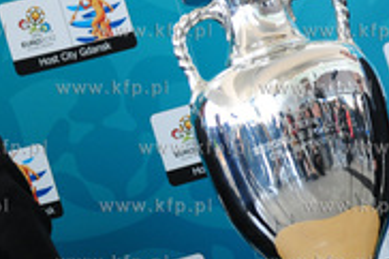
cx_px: 66
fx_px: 2494
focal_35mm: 231
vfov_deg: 5.9
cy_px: 176
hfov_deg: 8.9
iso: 320
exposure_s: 1/50
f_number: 5
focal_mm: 70
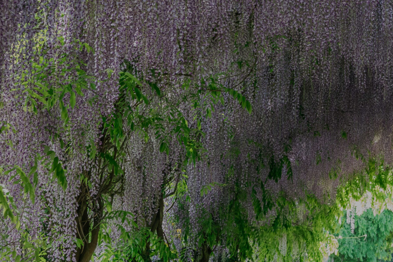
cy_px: 97
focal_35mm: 116
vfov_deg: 11.8
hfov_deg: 17.2
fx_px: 1266
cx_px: 404
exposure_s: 1/250
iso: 400
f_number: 8
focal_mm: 45
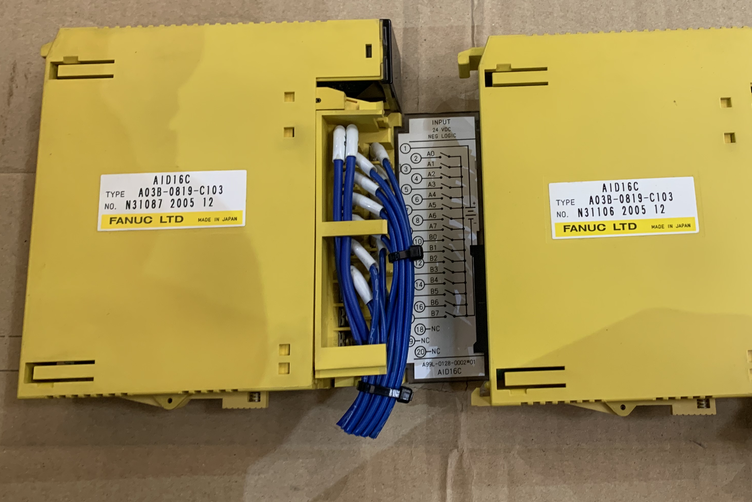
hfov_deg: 51.0
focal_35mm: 37
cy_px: 201
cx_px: 500
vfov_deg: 35.8
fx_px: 773
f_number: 1.8
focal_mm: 4.25
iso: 160
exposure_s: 1/60
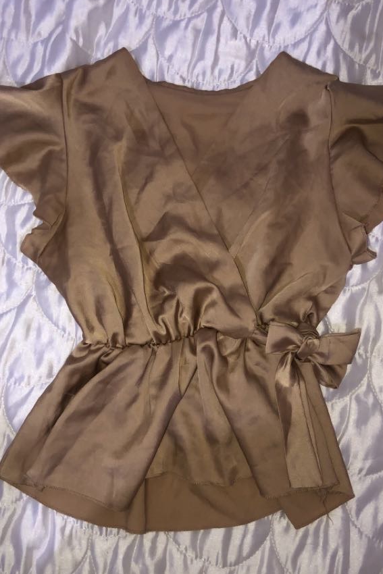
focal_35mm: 37
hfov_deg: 36.0
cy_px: 305
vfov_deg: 51.8
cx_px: 186
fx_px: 590
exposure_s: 1/13
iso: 100
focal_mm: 3.99
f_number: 1.8
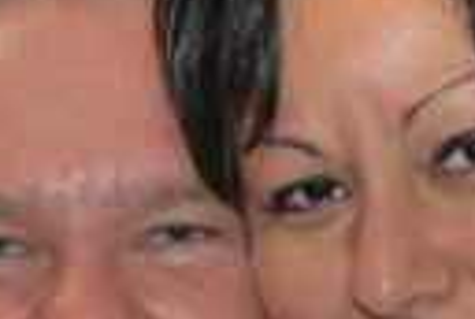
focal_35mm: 255
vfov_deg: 5.4
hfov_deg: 8.0
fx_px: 3372
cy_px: 293
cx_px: 382
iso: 200
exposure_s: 1/60
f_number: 5
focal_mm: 34
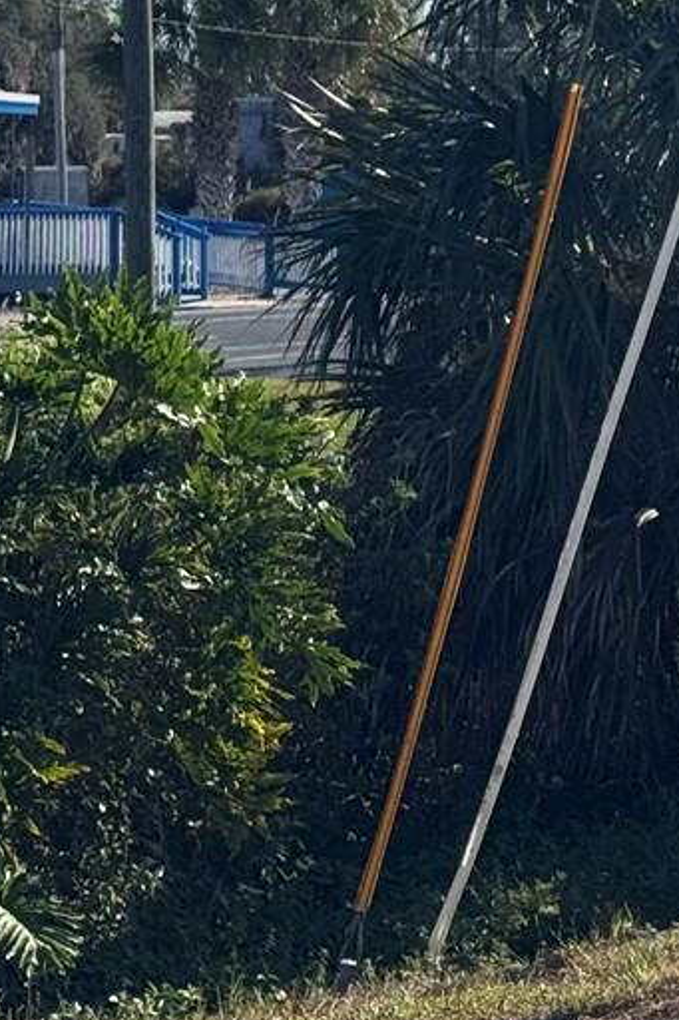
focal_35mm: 156
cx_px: 1027
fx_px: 4416
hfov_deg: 8.6
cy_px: 78
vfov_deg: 13.0
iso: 64
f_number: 1.78
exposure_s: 1/6410
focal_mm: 6.76
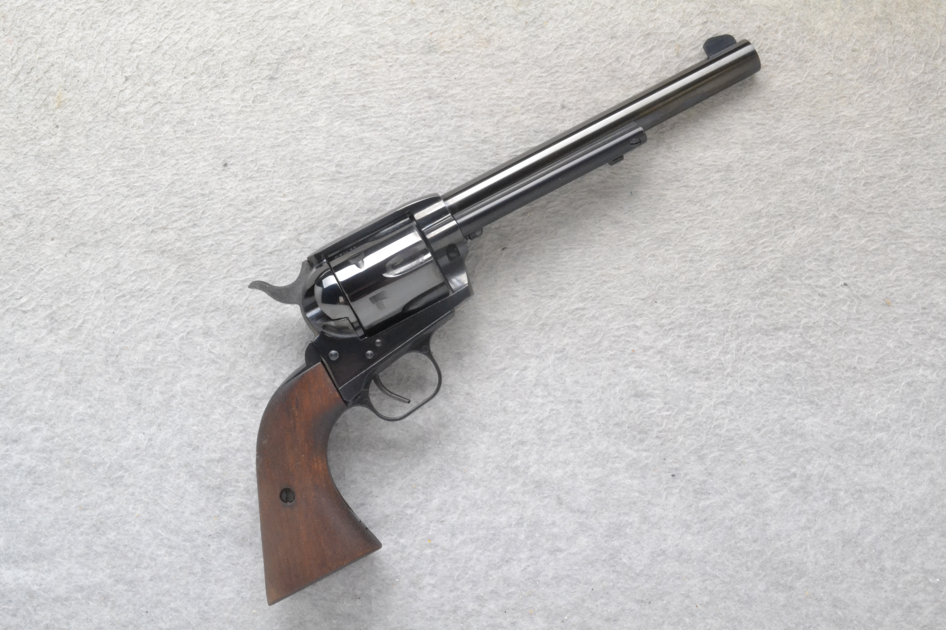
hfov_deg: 41.1
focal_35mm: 48
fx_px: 1261
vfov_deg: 28.1
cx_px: 473
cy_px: 315
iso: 3200
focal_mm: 32
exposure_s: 1/60
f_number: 20
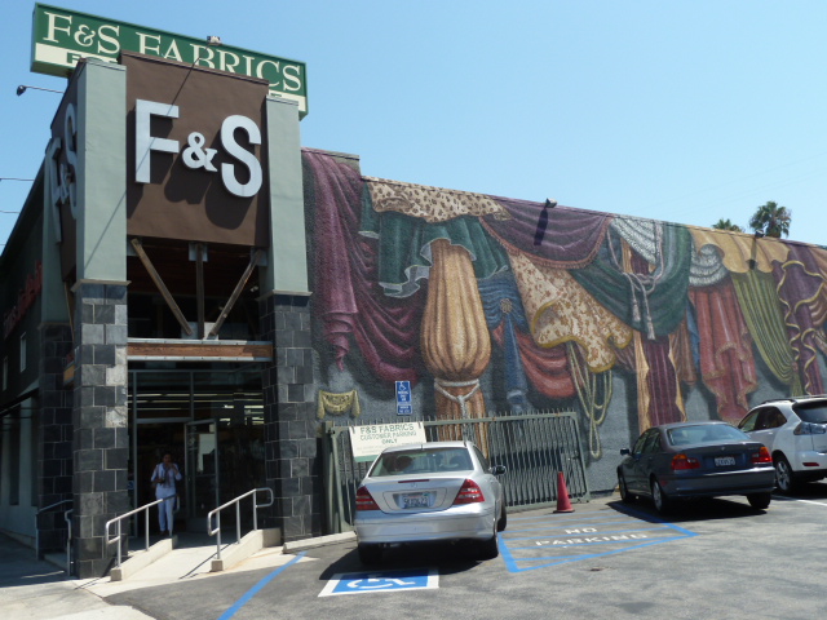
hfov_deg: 56.8
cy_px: 310
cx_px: 414
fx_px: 765
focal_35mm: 32
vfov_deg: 44.2
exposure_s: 1/500
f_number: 4
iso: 80
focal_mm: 5.3
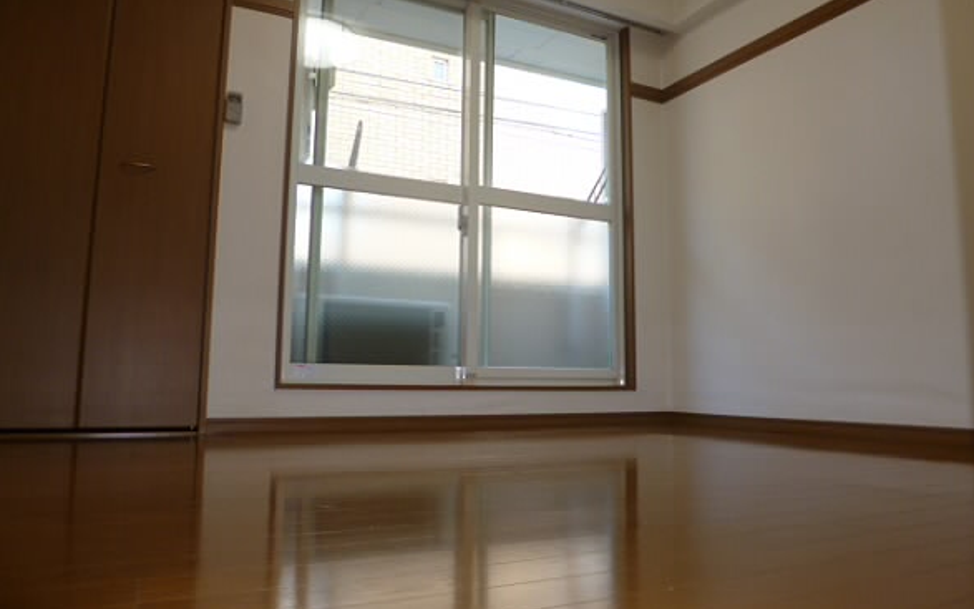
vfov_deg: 47.6
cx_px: 494
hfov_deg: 70.4
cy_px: 287
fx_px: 690
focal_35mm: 26
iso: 125
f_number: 2.5
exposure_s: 1/60
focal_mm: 4.3
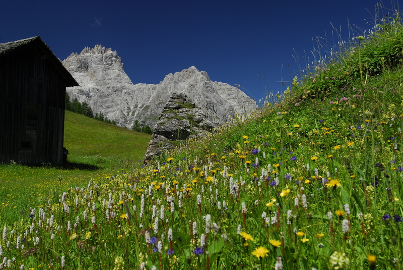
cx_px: 202
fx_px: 403
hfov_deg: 53.1
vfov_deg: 36.9
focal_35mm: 36
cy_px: 135
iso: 100
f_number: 6.3
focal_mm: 24
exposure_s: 1/160
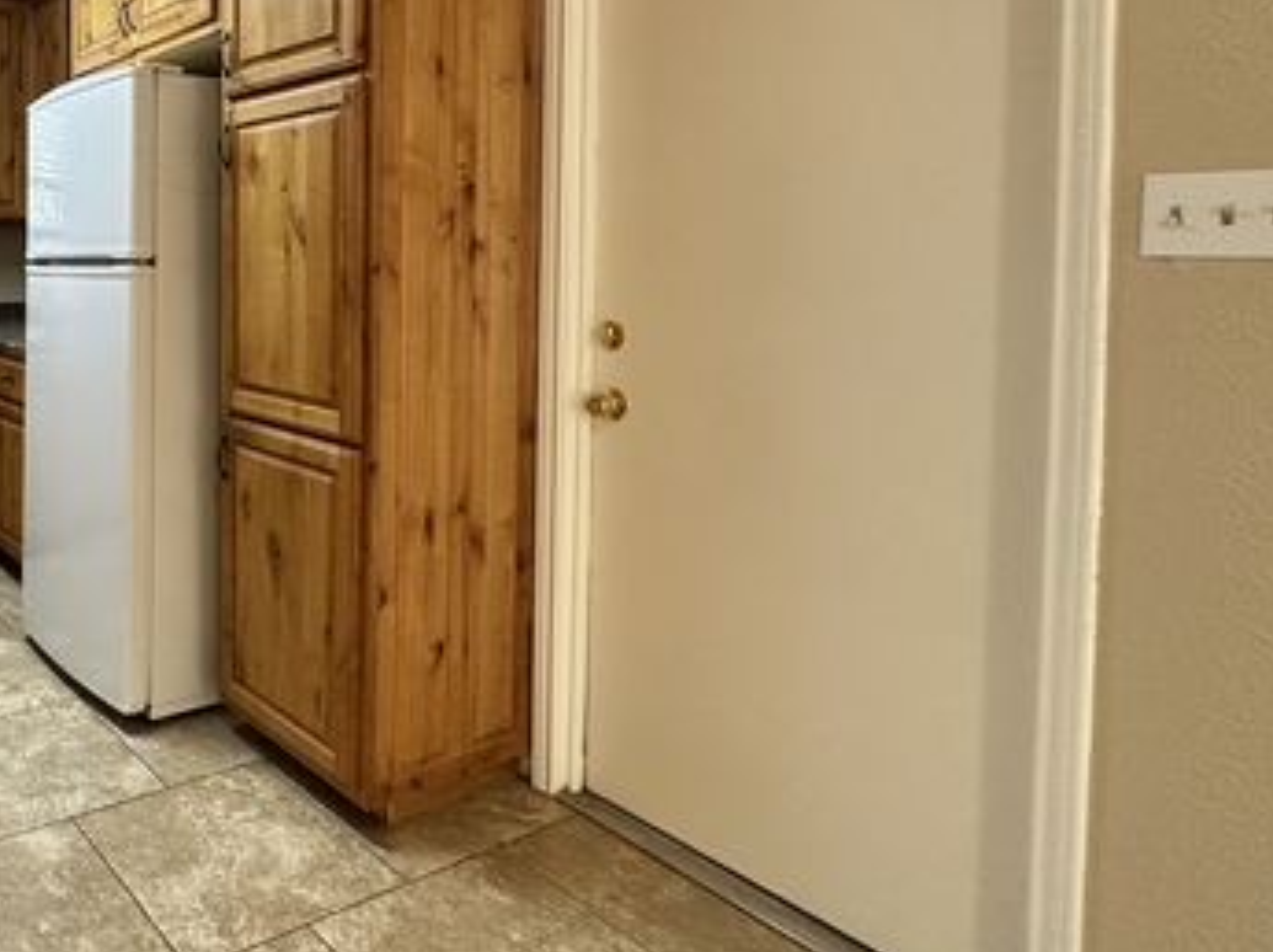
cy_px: 280
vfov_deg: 51.5
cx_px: 133
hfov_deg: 58.0
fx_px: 955
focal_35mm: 26
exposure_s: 1/60
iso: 160
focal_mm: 2.22
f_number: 2.2
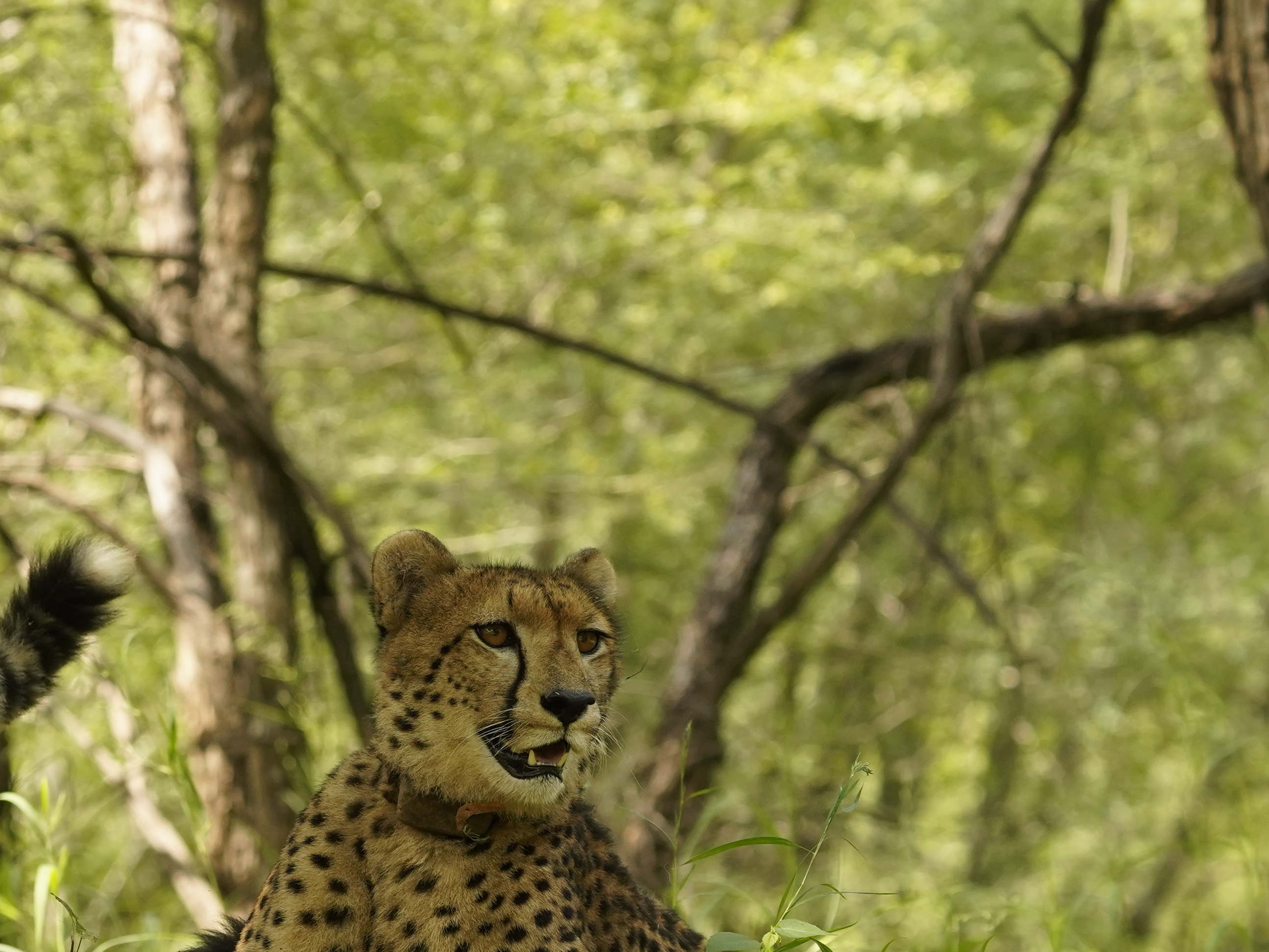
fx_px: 16314
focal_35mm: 445
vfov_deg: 3.3
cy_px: 613
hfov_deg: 4.4
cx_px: 75
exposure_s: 1/320
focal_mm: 200
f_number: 8
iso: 1250
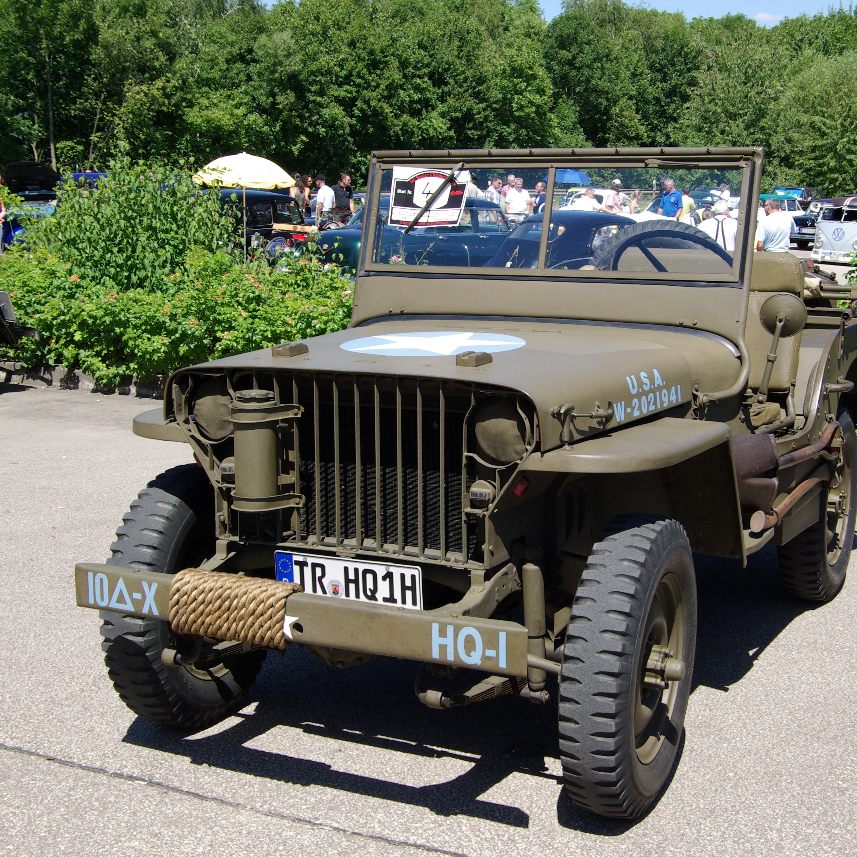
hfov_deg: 34.0
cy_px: 431
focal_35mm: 50
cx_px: 493
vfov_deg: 34.0
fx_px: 1400
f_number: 13
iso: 280
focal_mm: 26
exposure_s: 1/250
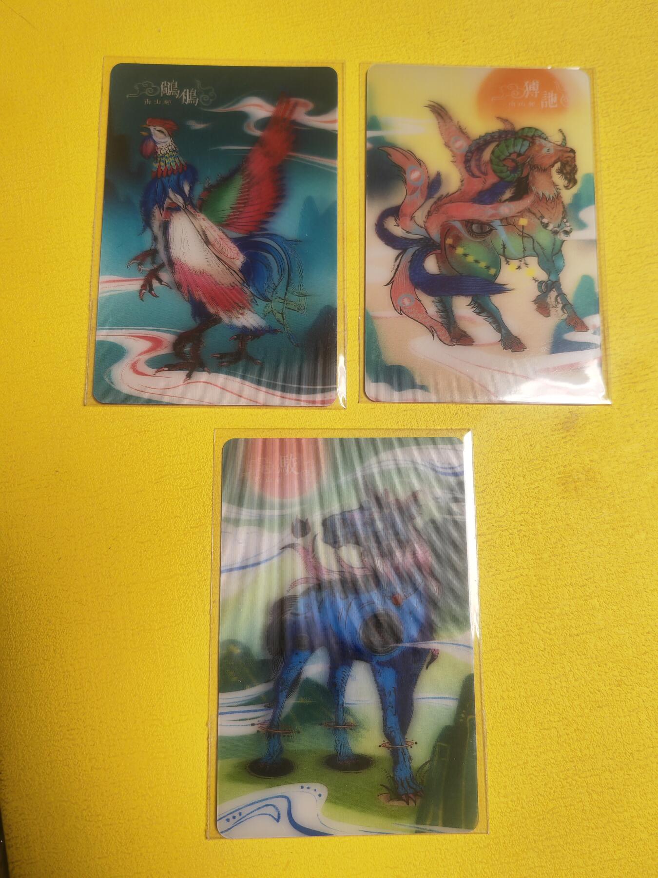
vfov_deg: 65.3
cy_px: 439
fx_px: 684
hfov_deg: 51.4
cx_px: 329
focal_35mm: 27
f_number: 1.8
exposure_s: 1/100
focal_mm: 5.53
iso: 64
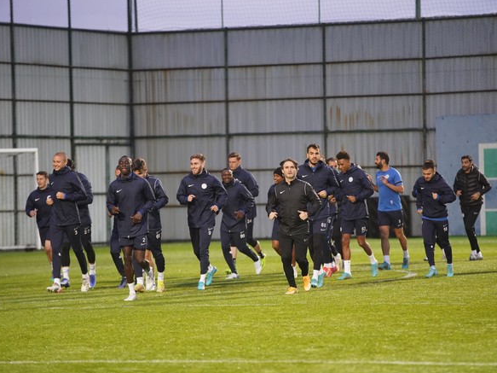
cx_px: 251
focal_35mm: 221
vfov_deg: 6.7
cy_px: 187
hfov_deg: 9.0
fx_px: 3172
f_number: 3.2
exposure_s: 1/250
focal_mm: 200
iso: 3200
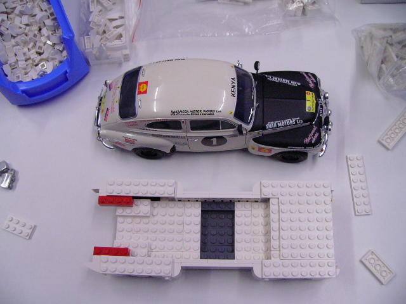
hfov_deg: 51.4
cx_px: 203
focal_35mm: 36
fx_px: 422
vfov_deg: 39.7
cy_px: 152
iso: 200
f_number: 2.8
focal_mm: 6
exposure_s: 1/50
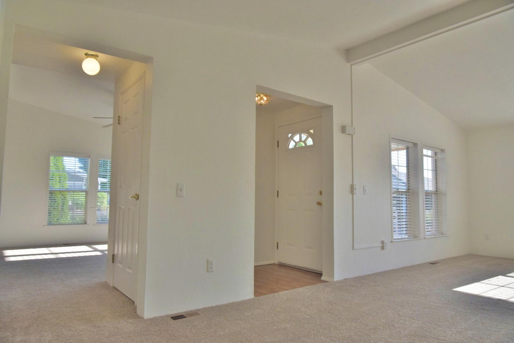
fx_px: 343
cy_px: 172
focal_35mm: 24
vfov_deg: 53.1
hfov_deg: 73.7
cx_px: 257
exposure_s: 1/2000
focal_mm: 16
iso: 1600
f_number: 5.6
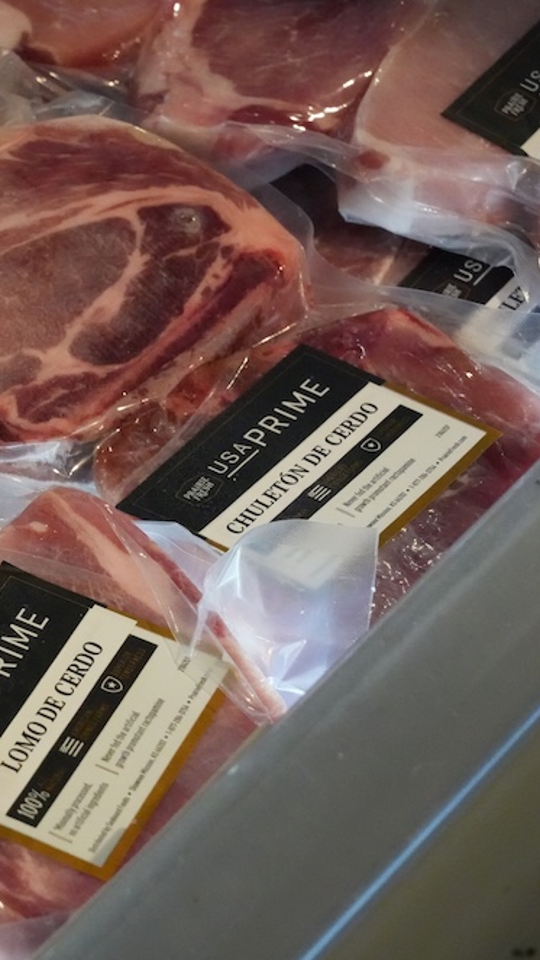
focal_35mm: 166
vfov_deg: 13.0
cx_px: -55
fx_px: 4225
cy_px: 481
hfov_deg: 7.3
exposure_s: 1/400
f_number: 13
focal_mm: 105
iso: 20000
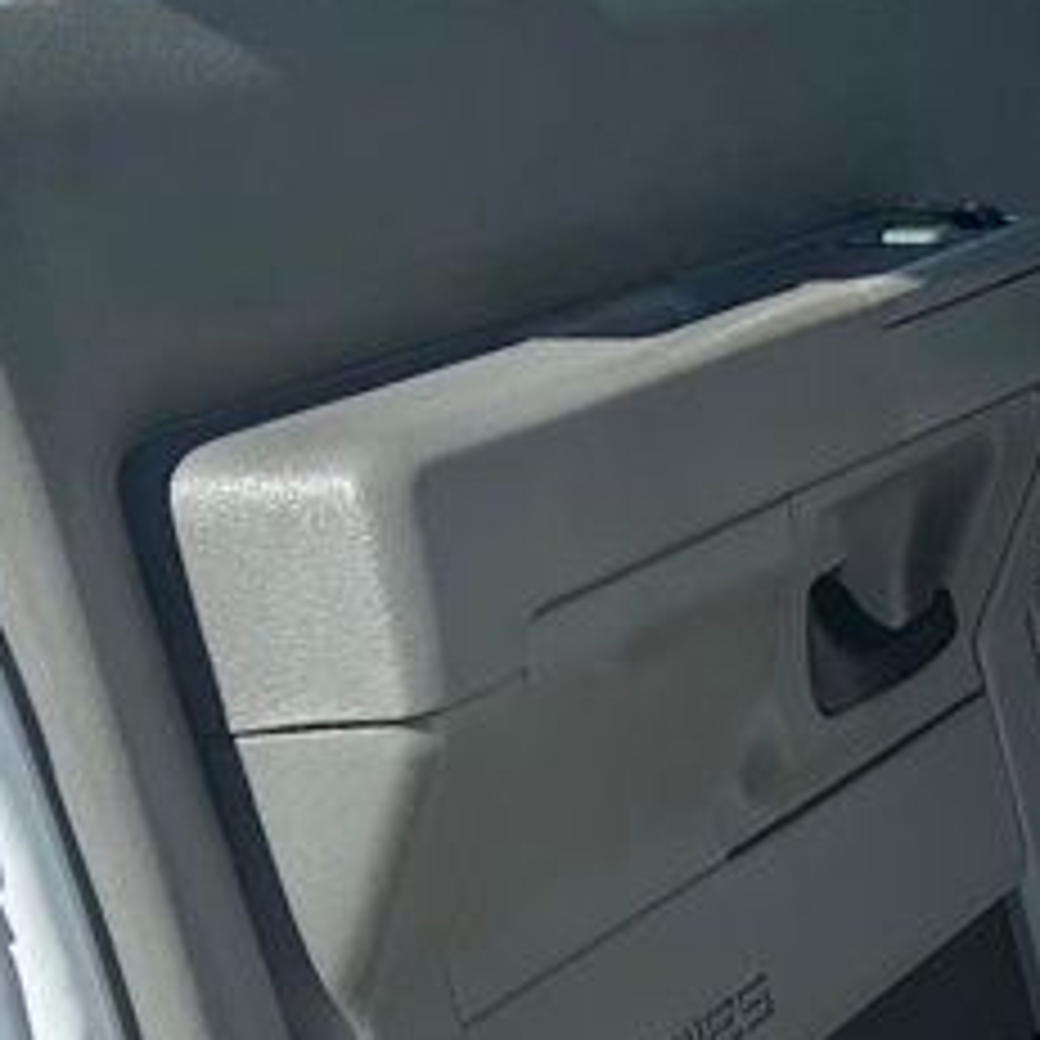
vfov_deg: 16.2
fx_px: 3467
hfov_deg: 16.2
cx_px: 1351
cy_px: 1346
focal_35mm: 102
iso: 50
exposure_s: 1/4115
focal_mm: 5.7
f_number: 1.5
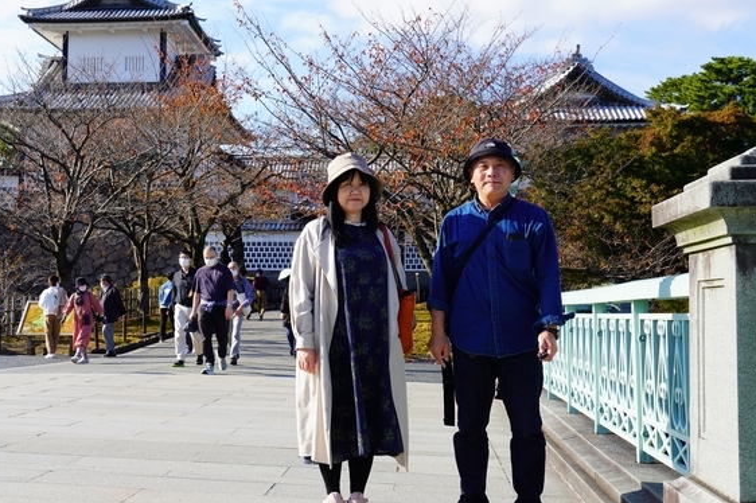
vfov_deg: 28.6
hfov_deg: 41.3
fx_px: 986
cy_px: 217
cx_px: 243
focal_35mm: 47
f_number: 8
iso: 100
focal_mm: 33
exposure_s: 1/160
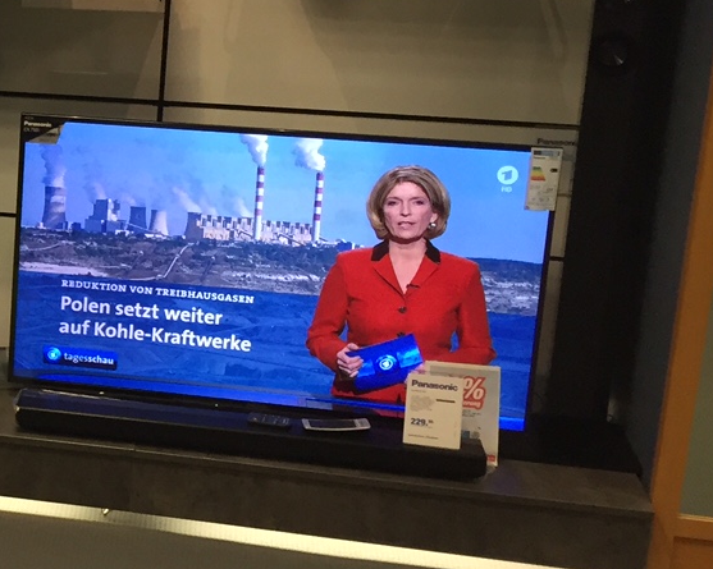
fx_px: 1751
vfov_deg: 18.4
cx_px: -274
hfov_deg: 20.5
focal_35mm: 83
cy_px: 174
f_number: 2.2
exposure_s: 1/33
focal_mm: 4.15
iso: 64
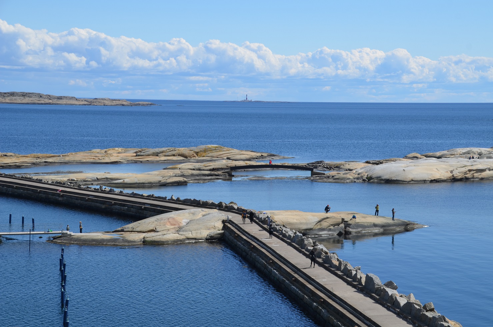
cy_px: 164
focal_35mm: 82
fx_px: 1128
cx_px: 246
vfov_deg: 16.5
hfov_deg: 24.7
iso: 100
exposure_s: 1/320
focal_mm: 55
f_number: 9
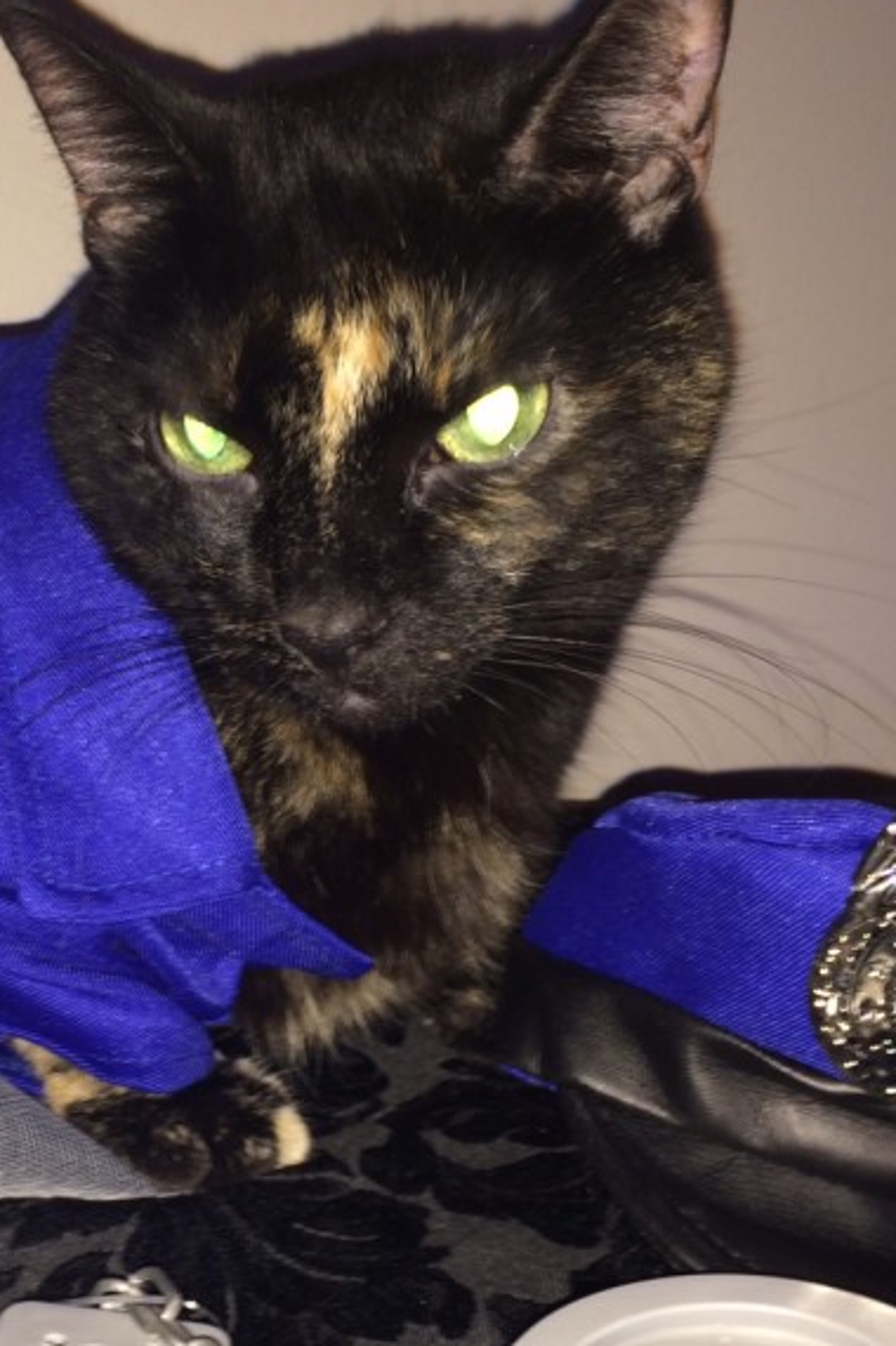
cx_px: 153
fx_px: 2093
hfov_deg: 23.7
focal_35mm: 56
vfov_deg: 35.5
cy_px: 799
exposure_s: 1/17
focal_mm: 4.12
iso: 32
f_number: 2.2
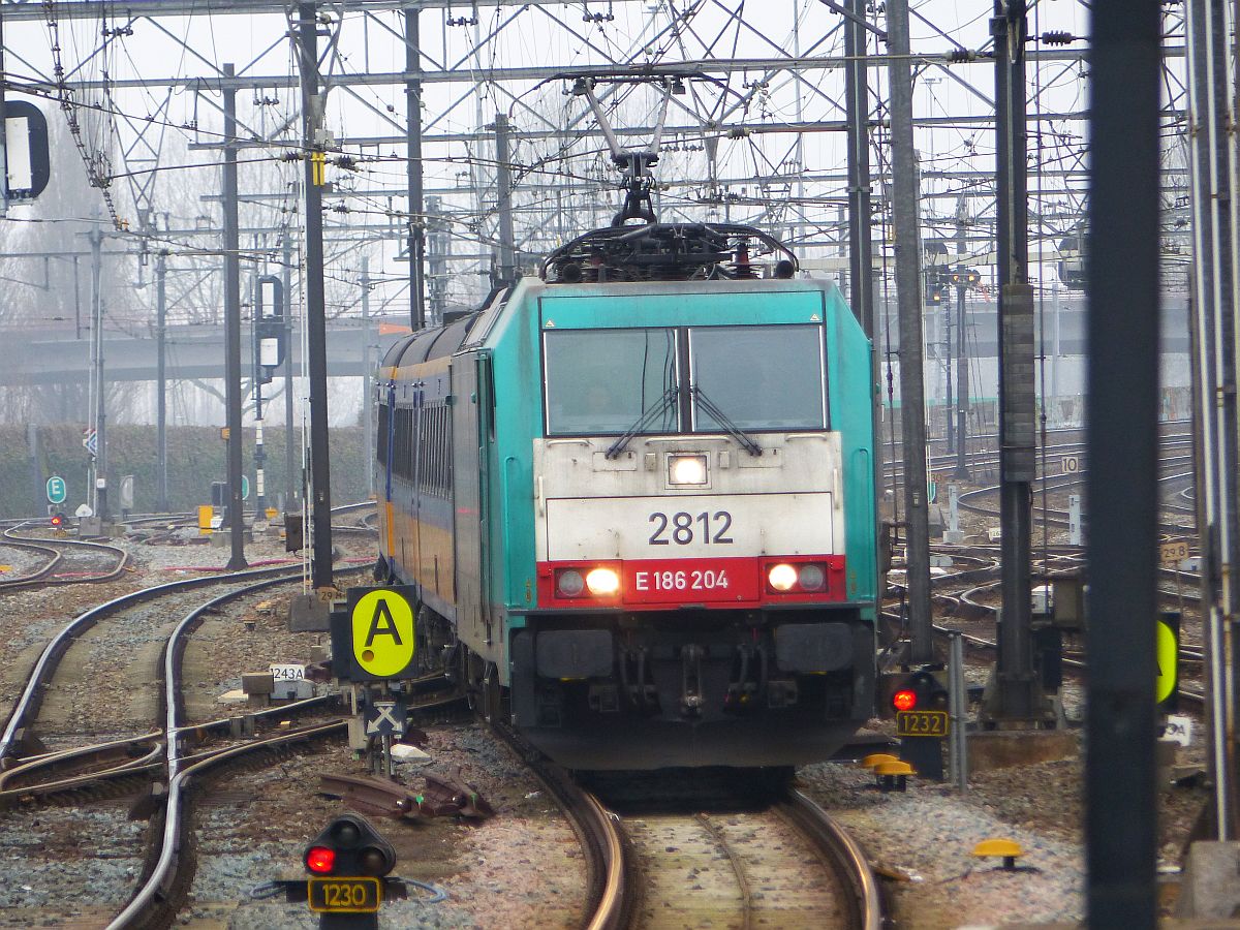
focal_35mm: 485
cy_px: 465
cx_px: 620
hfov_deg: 4.1
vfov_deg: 3.1
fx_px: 17373
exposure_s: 1/500
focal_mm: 87.3
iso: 160
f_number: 2.8
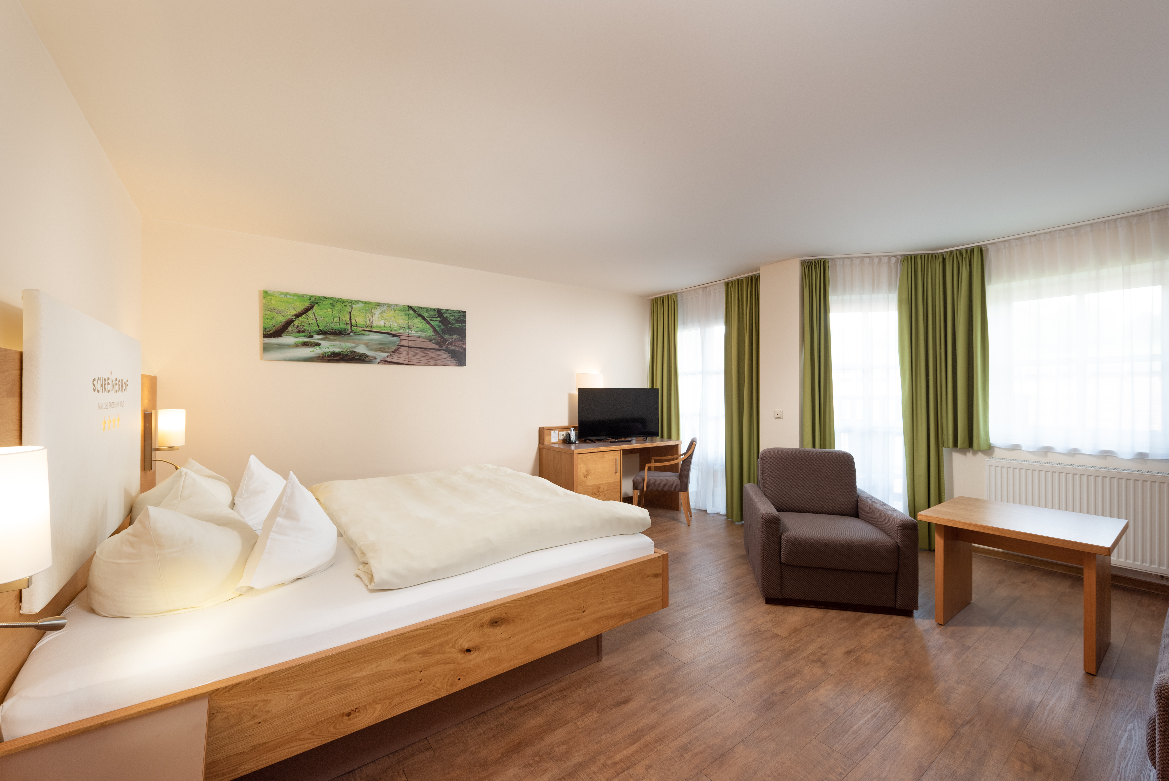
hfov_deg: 100.4
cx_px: 584
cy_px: 390
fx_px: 487
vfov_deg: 77.4
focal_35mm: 15
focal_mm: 15
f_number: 8
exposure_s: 1/20
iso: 400
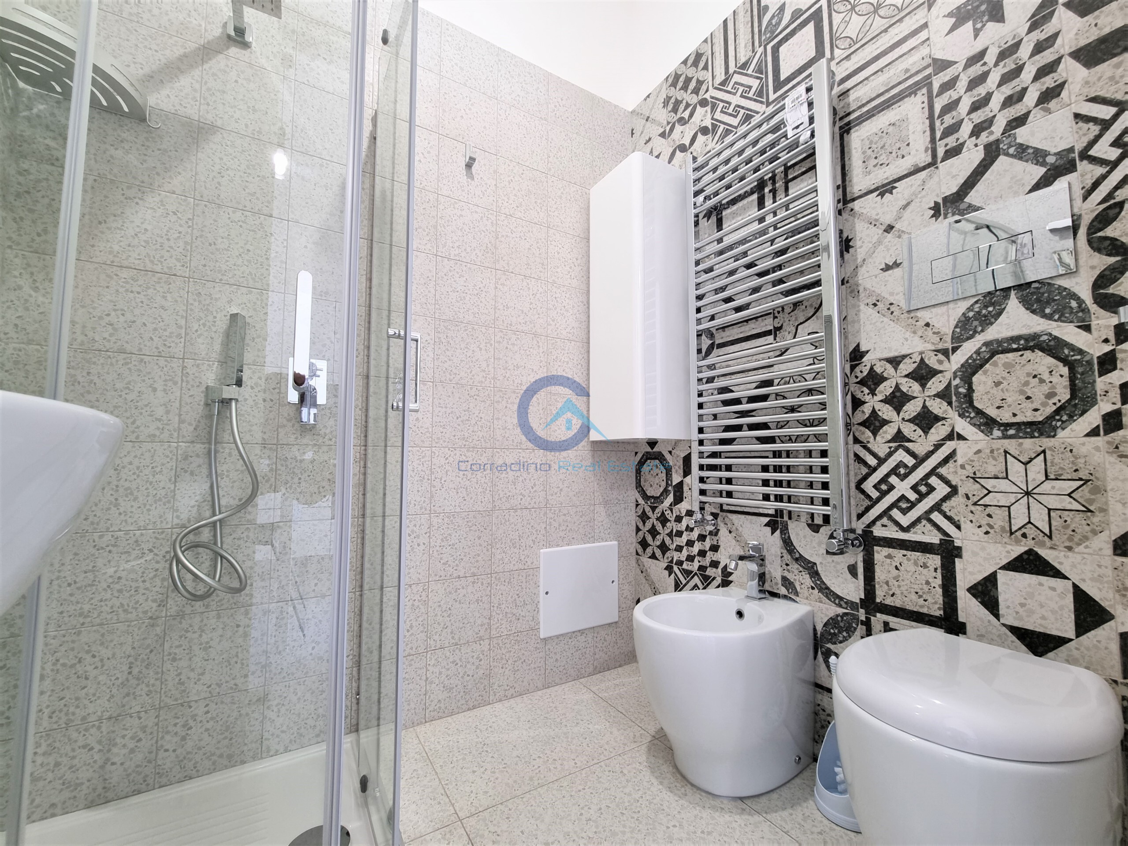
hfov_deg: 106.2
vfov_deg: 89.9
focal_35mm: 13
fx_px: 424
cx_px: 564
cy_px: 423
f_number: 2.2
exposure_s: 1/50
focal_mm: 2.2
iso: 125
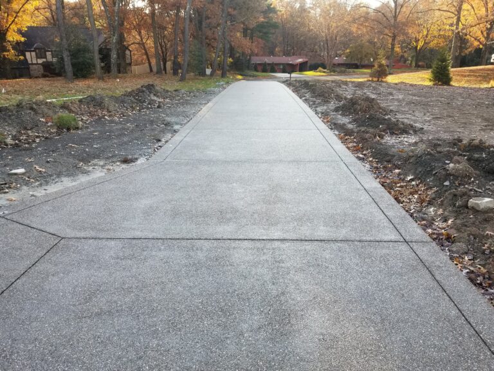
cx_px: 247
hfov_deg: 67.3
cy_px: 186
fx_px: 371
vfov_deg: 53.1
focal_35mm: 26
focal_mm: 4.3
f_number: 1.7
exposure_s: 1/187
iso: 50
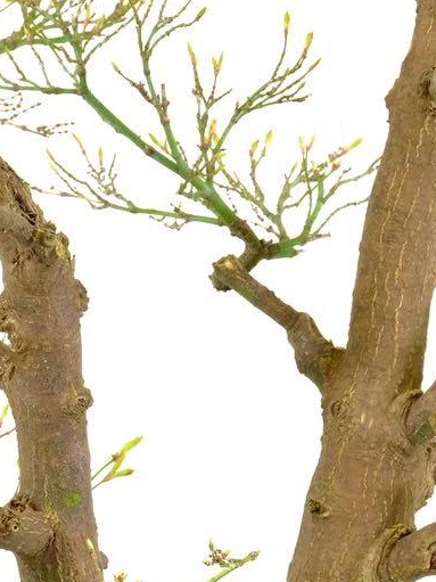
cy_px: 379
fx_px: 6149
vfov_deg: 5.4
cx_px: 107
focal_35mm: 366
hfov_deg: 4.1
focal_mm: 101.2
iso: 2000
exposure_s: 1/25
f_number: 13
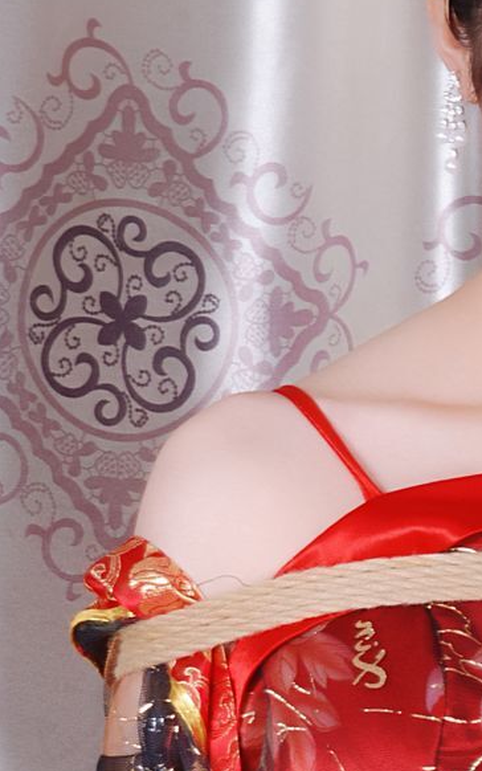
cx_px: 602
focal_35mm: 357
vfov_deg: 5.9
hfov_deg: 3.7
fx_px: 7508
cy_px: 556
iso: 100
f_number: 11
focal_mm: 85
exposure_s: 1/8
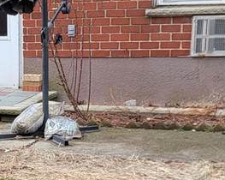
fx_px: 759
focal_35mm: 114
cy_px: 168
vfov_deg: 13.4
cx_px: -68
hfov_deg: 16.0
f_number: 1.8
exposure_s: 1/255
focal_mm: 6.7
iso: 16
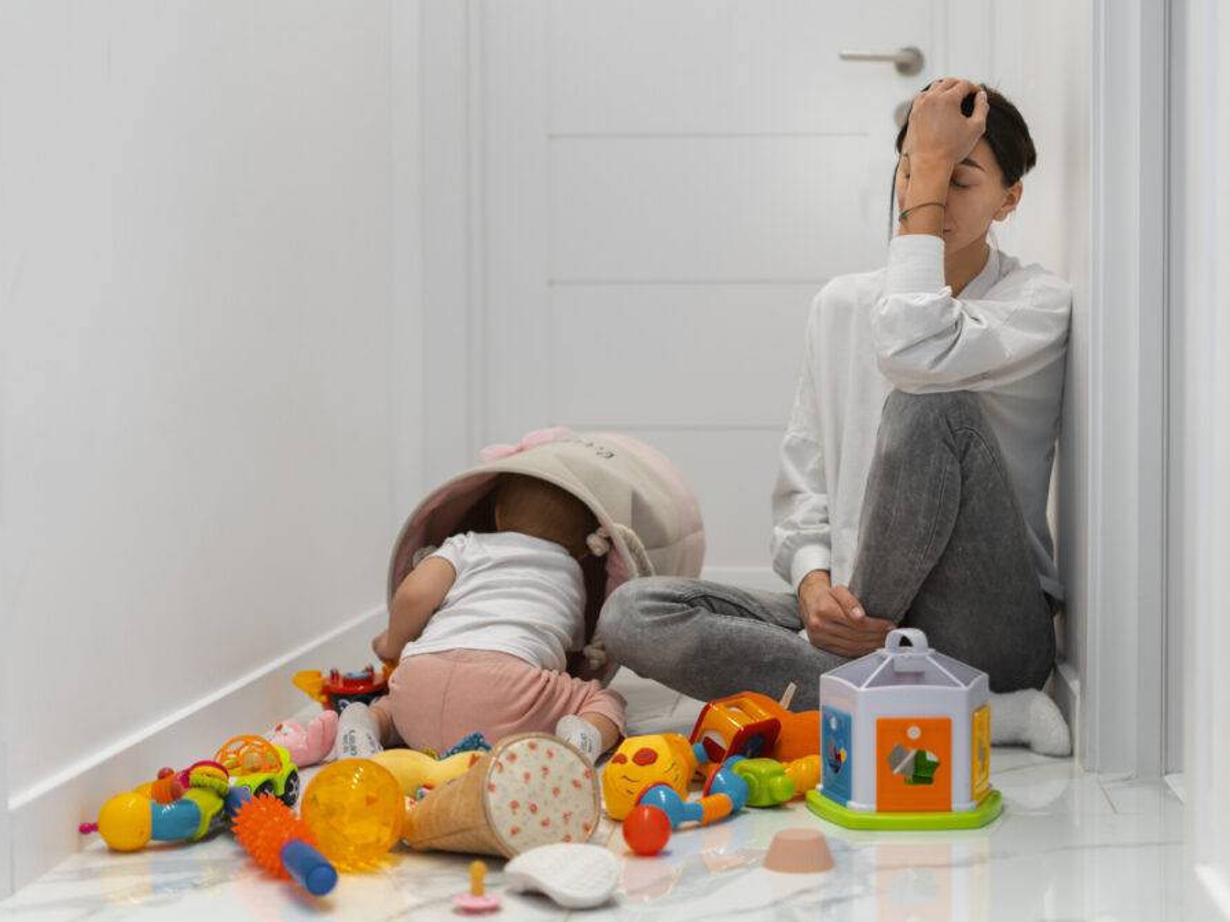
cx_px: 694
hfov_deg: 34.9
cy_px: 466
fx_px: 1954
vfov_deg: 26.6
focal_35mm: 55
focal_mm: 50
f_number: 1.8
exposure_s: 1/200
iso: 250
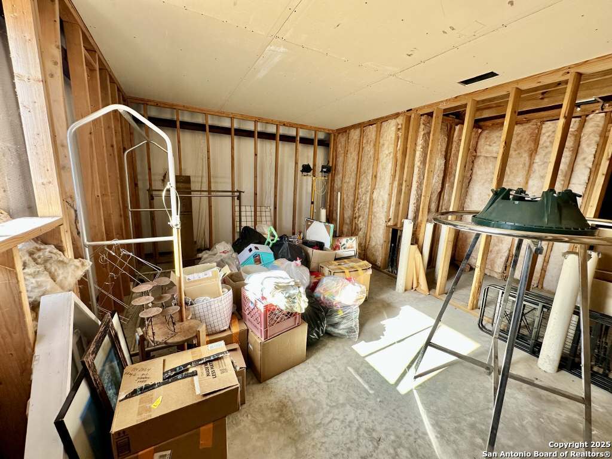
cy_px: 230
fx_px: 248
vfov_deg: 85.7
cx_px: 306
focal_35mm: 14
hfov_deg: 102.1
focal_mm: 2.22
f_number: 2.2
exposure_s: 1/99
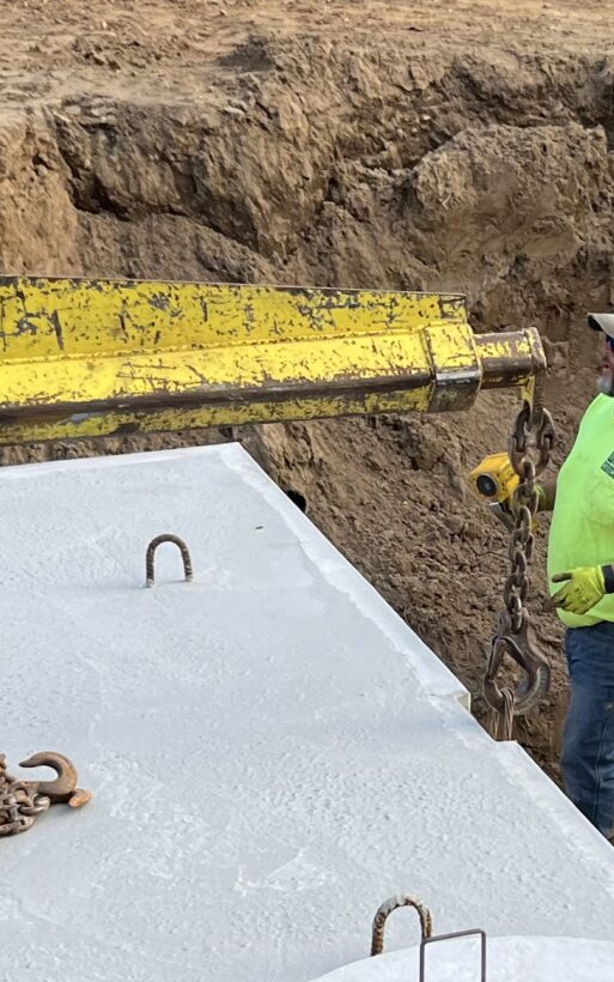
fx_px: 2301
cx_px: 632
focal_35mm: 86
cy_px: 789
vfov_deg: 23.7
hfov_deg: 14.9
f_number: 1.6
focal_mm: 5.1
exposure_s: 1/563
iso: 50
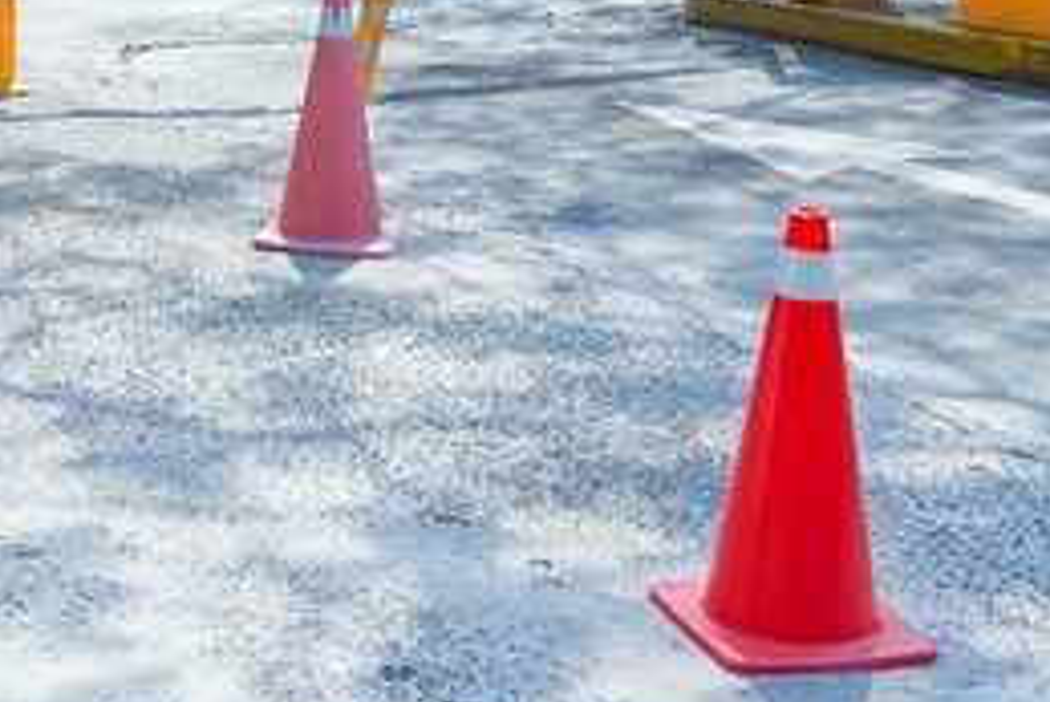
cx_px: 130
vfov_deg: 15.5
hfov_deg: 24.1
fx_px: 2393
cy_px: -304
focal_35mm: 82
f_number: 2.8
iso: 100
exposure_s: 1/1250
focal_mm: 25
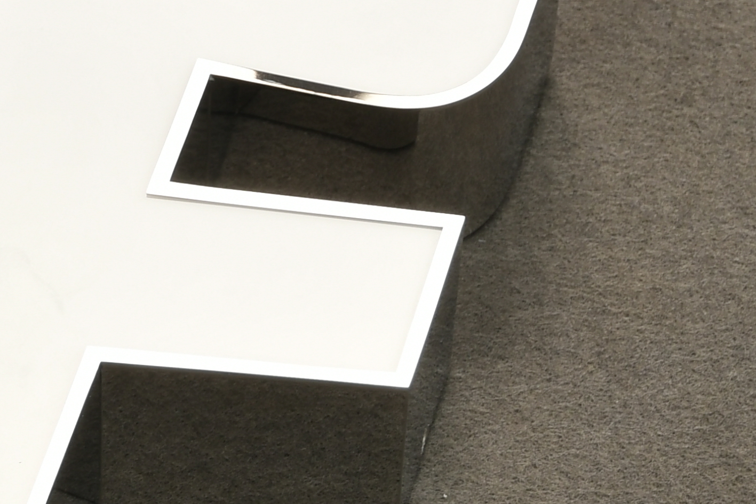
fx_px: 4704
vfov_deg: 6.1
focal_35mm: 224
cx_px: -250
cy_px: 335
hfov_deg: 9.0
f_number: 4.8
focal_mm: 38
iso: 100
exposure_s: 1/200
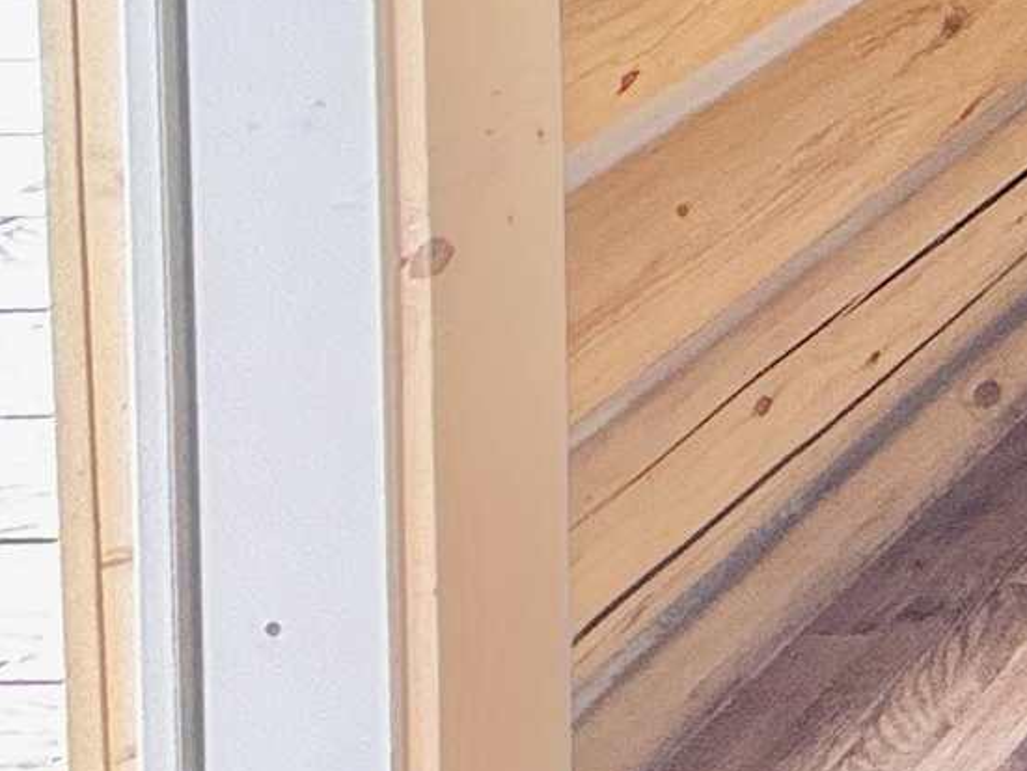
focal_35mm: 78
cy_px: -1140
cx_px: 2816
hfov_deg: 12.9
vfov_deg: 13.3
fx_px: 2316
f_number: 2.2
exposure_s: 1/99
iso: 64
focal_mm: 2.22
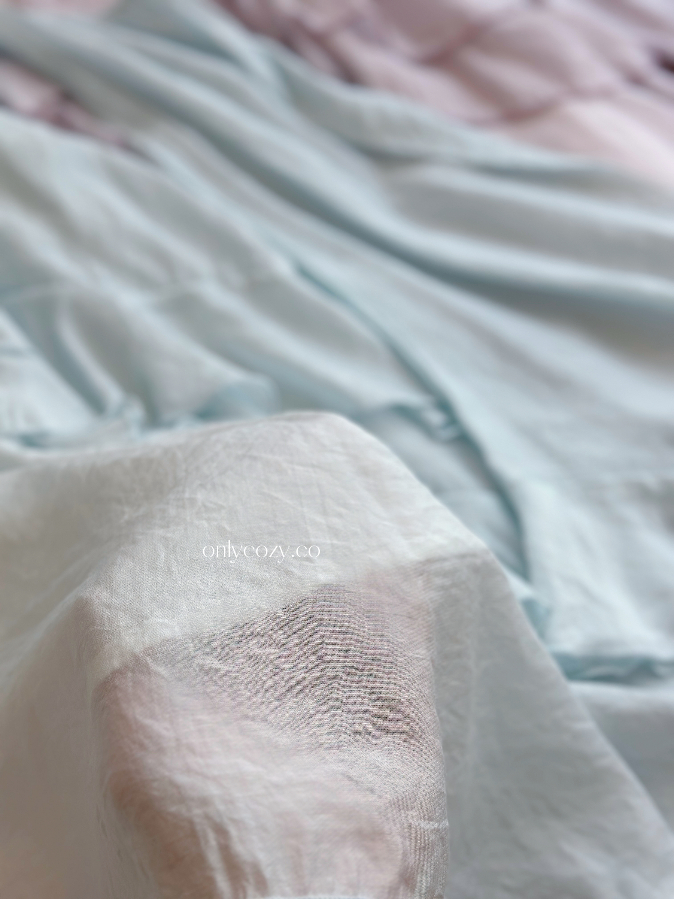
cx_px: 337
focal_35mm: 48
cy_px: 450
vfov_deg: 39.7
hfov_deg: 30.3
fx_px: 1246
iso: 80
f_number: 1.78
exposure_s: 1/339
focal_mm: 6.86
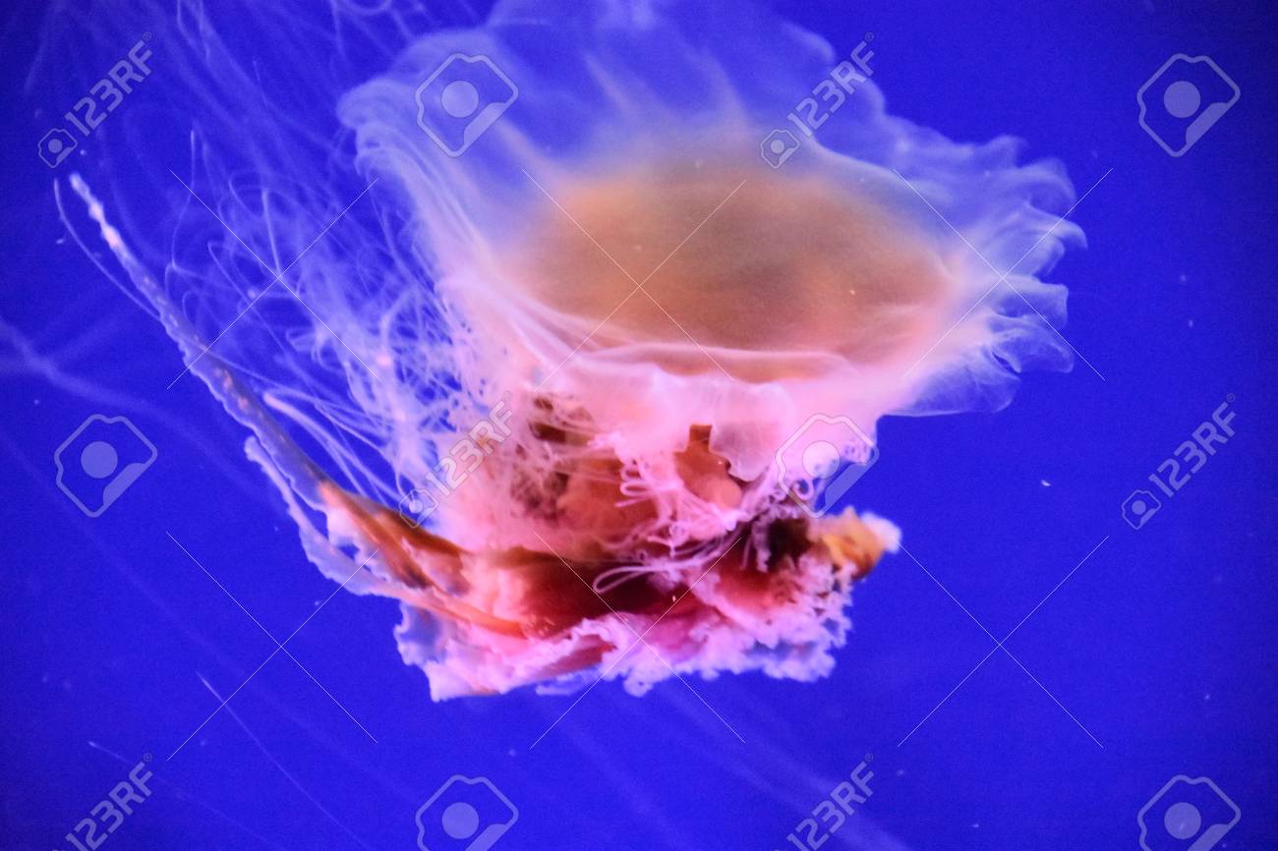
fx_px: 14905
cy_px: 426
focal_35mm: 420
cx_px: 639
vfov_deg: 3.3
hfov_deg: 4.9
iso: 12800
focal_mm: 280
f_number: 6.3
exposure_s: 1/30
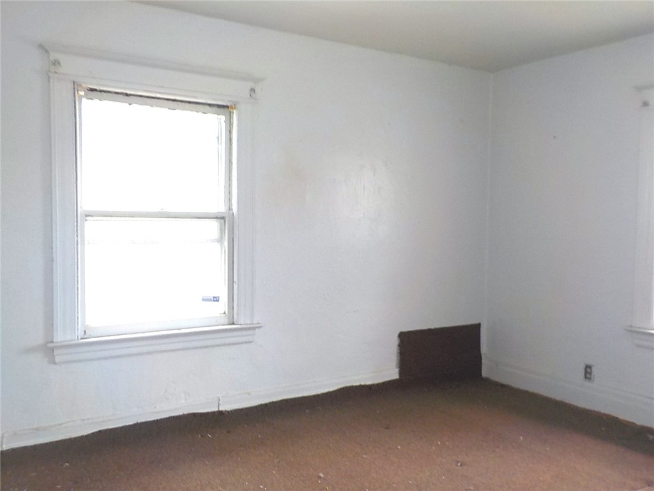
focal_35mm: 30
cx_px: 327
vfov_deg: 46.8
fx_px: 567
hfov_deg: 60.0
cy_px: 246
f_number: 3.3
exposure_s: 1/40
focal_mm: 4.1
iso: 125
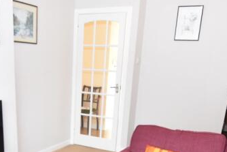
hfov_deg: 42.1
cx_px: 73
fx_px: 290
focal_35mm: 46
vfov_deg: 26.5
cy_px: 175
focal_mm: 10
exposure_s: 1/80
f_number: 4.5
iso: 800
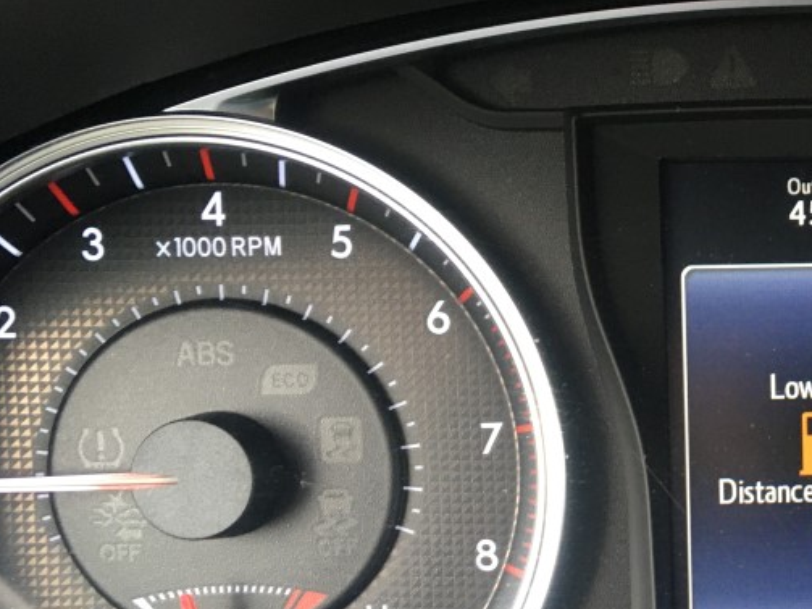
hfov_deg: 30.3
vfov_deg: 24.5
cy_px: 465
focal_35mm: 59
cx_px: 823
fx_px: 1384
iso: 100
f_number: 2.2
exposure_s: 1/30
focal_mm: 4.15
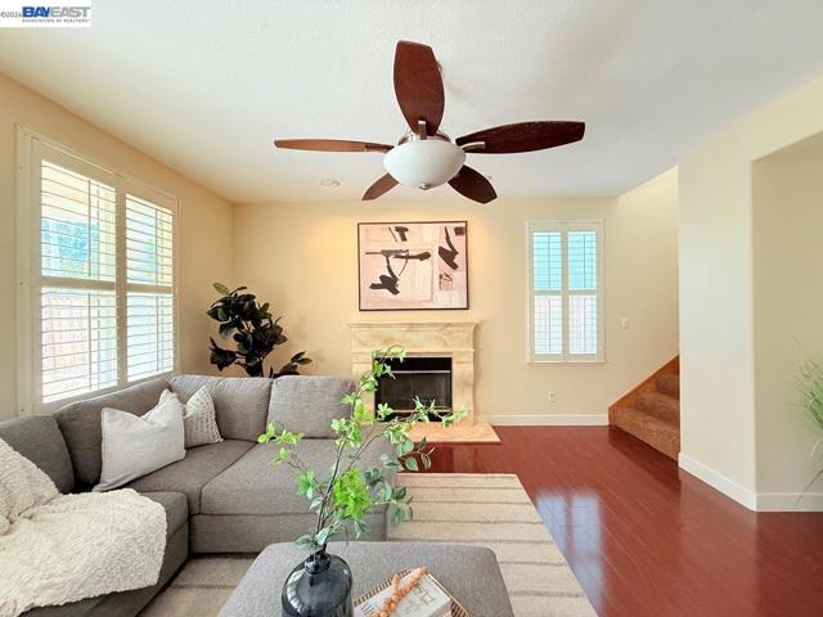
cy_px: 308
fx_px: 333
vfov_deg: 85.7
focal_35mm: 14
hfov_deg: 102.1
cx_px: 412
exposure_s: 1/60
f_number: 2.2
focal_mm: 2.22
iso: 200
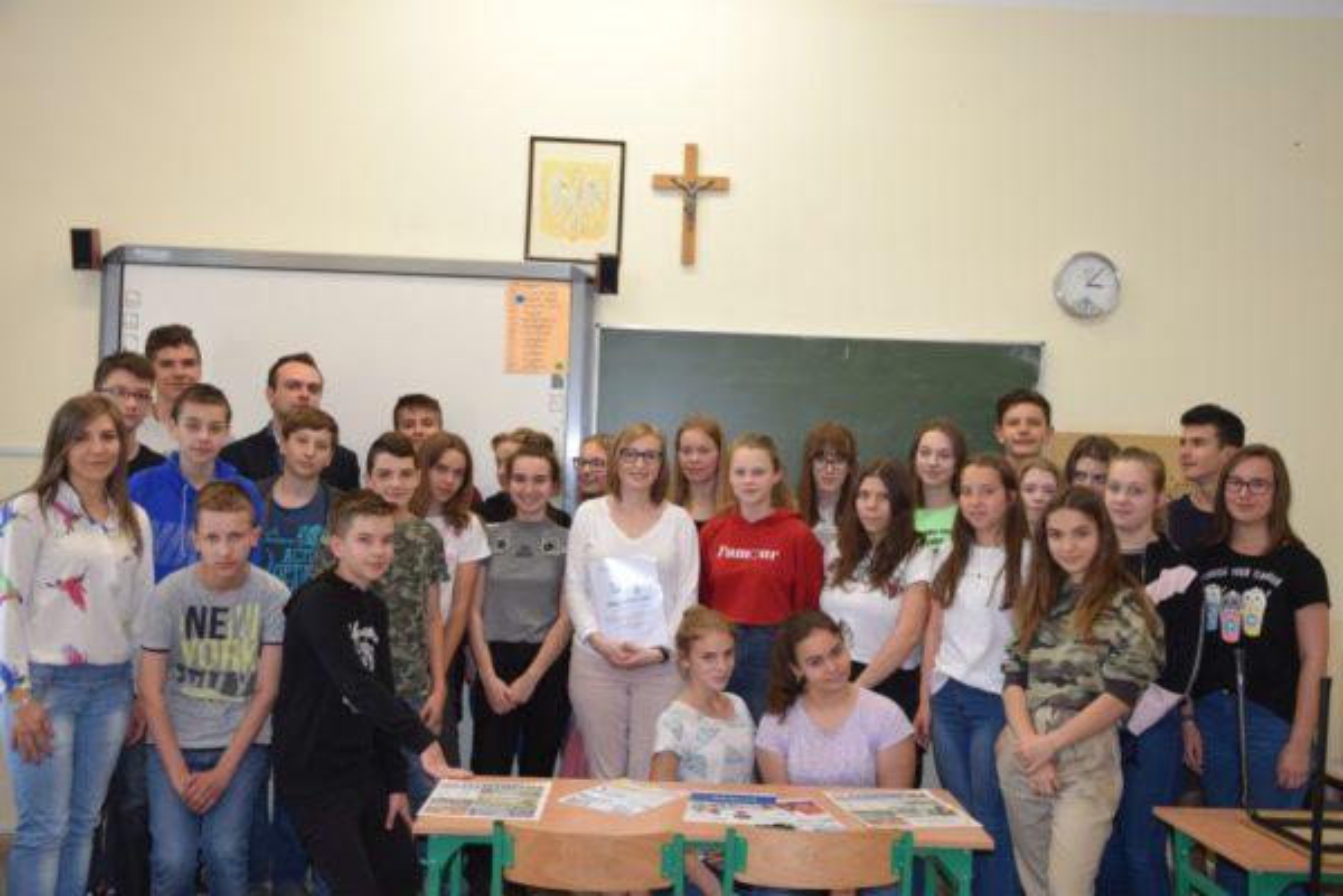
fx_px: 1399
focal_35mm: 38
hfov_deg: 51.3
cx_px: 672
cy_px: 448
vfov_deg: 35.5
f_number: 5
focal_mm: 25
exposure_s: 1/100
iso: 800
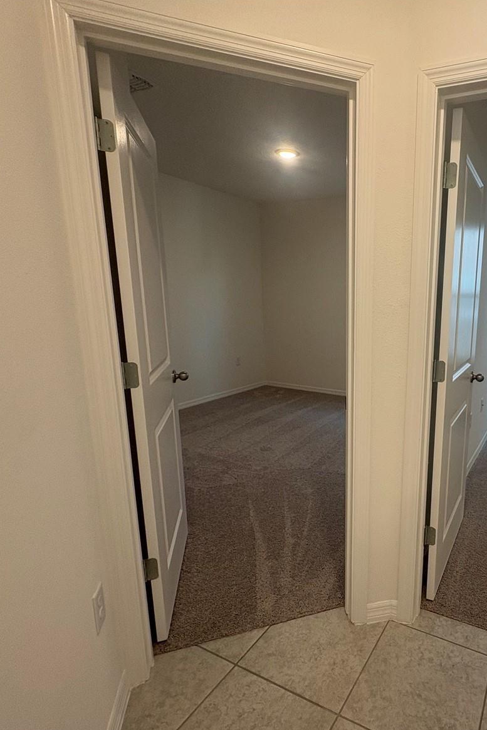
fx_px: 406
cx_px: 386
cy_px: 373
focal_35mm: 20
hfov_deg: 57.6
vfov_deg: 84.0
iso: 125
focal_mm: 2.22
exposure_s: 1/120
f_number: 2.2
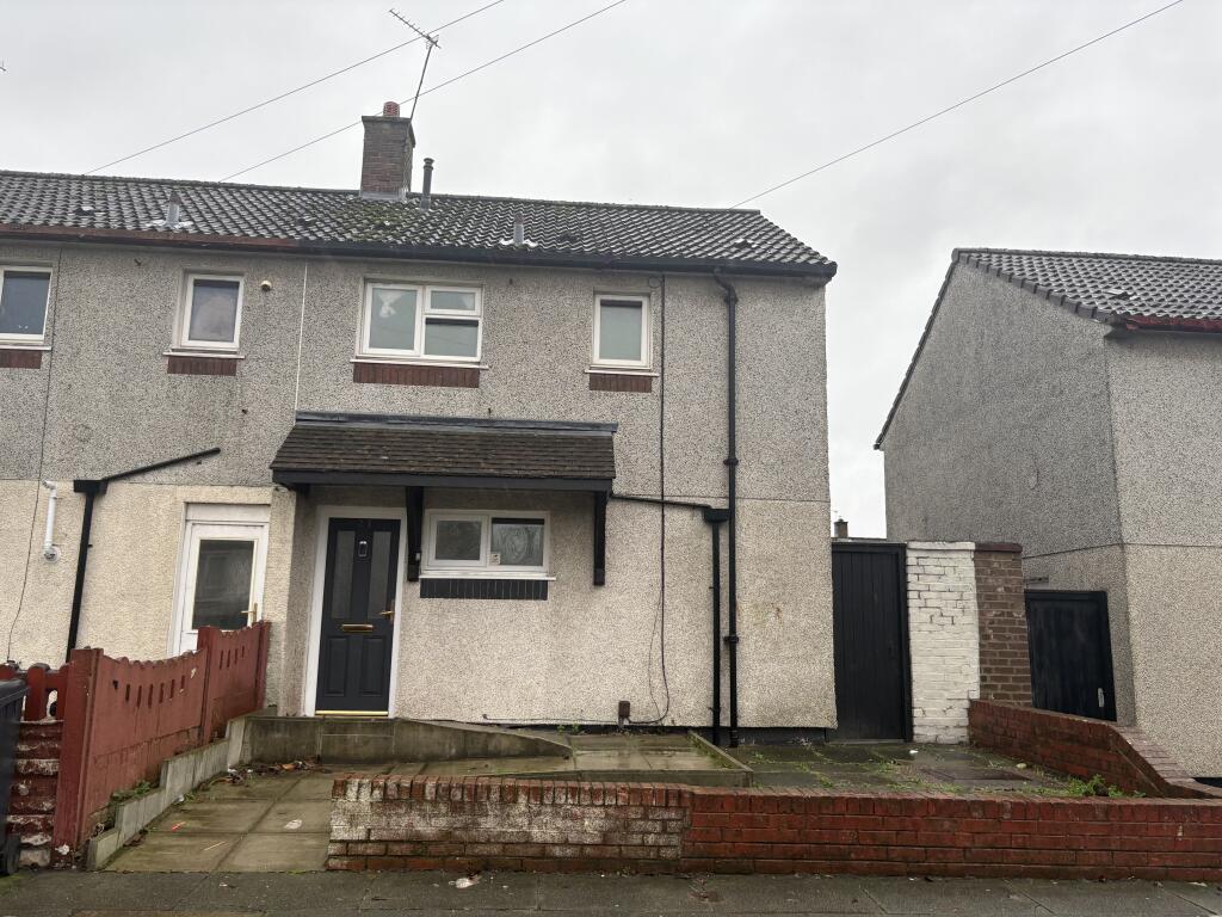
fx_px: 918
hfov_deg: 67.3
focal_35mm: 26
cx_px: 611
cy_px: 458
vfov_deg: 53.1
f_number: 1.6
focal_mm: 5.96
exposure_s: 1/122
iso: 50
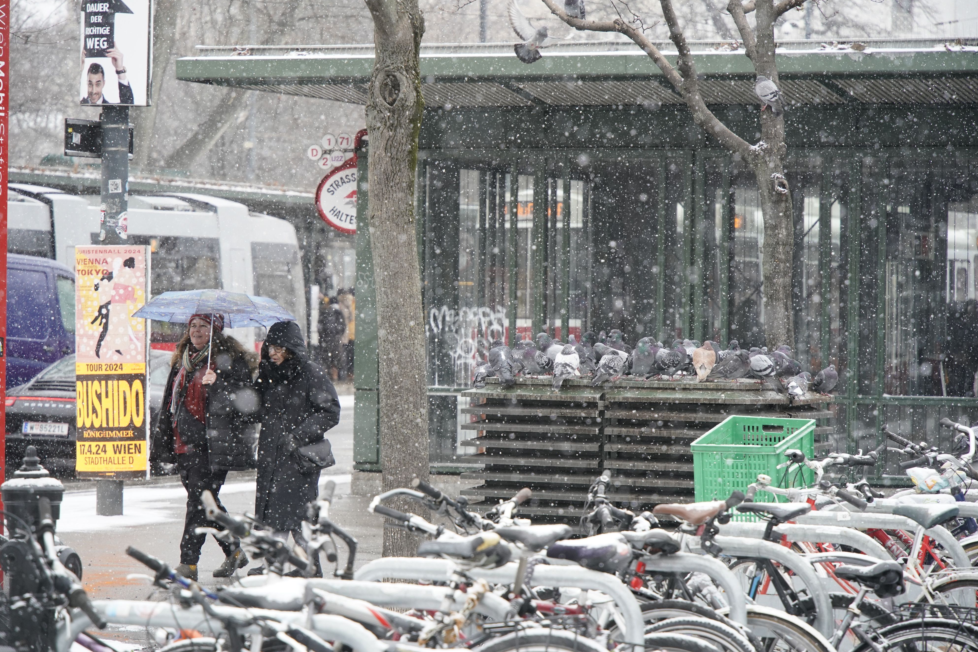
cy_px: 327
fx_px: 3395
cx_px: 489
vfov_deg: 11.0
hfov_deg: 16.4
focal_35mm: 125
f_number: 5.6
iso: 1600
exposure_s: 1/500
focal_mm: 124
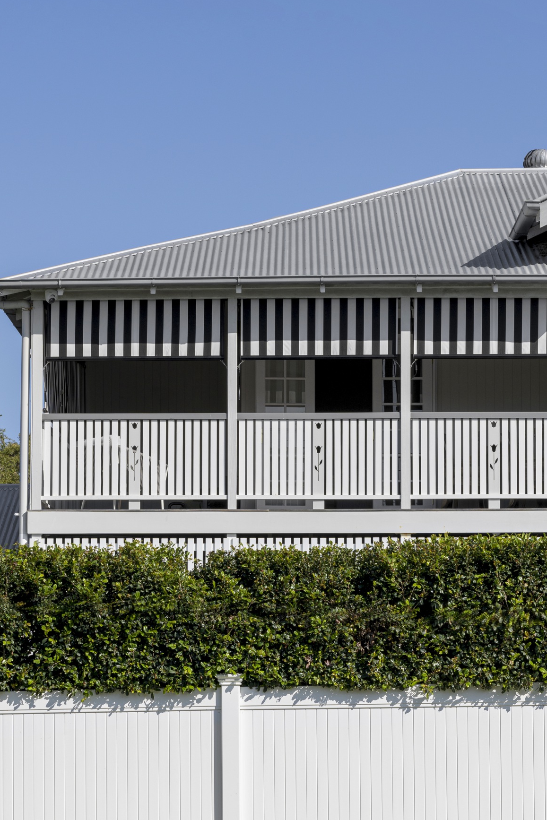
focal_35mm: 83
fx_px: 1891
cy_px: 385
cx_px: 354
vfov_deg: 24.5
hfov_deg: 16.4
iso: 100
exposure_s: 1/250
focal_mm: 50
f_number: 10
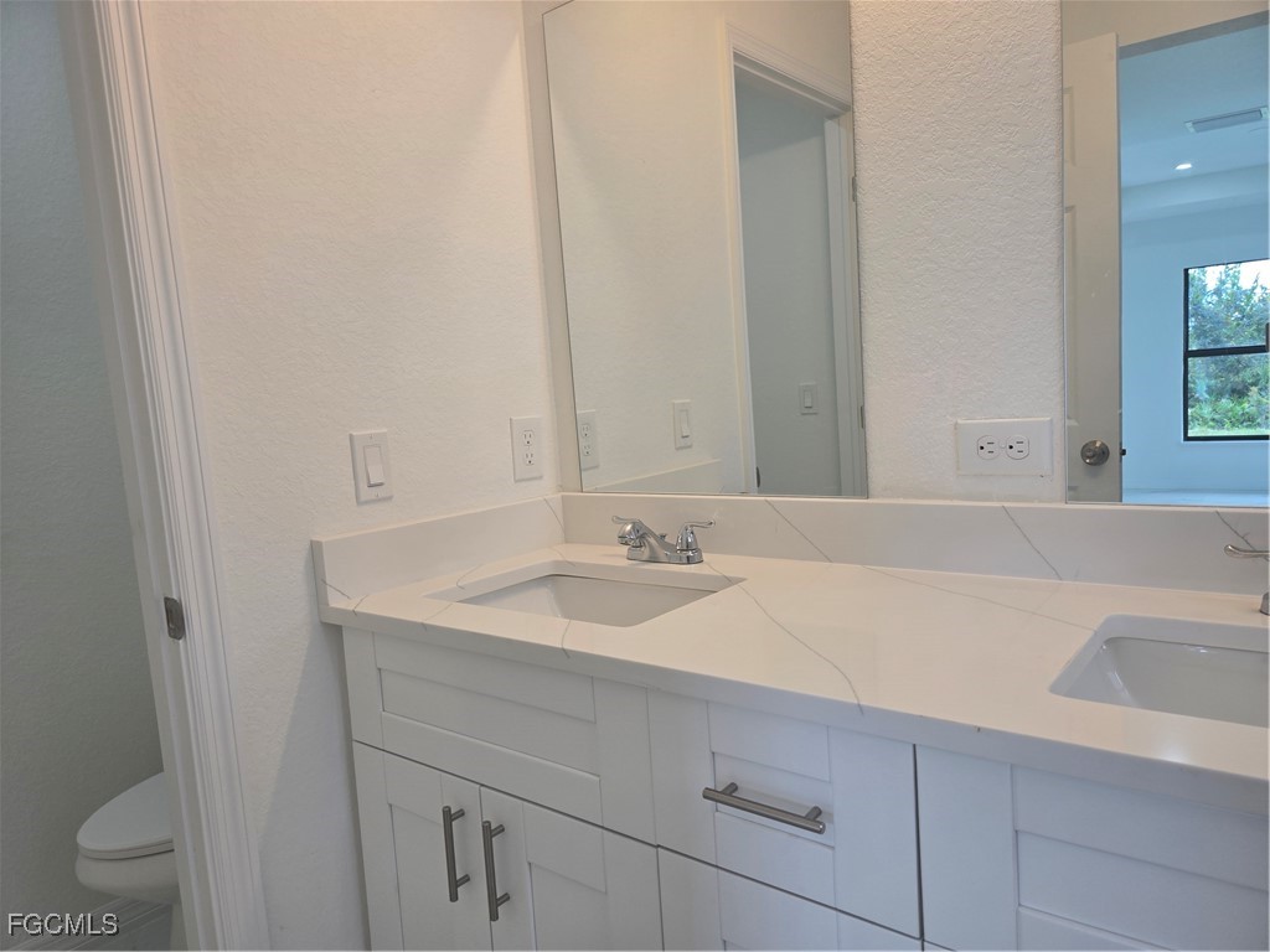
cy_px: 476
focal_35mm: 23
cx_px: 635
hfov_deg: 73.9
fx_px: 844
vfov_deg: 58.9
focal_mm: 5.4
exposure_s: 1/120
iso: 50
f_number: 1.8
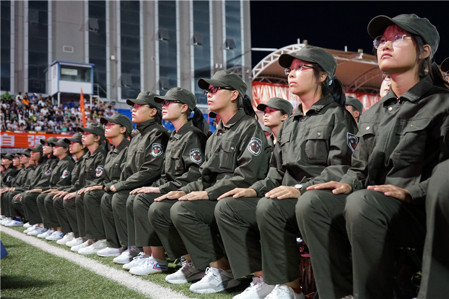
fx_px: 499
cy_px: 150
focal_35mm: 40
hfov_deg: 48.5
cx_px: 224
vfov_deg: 33.4
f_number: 4
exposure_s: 1/160
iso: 2500
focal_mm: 40
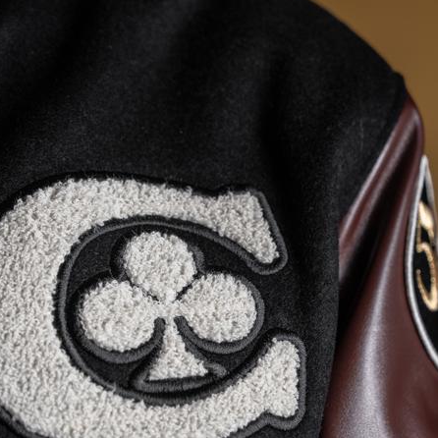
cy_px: 299
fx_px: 1832
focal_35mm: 128
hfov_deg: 13.6
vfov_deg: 13.6
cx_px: 293
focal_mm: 70
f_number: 3.5
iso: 250
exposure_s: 1/160
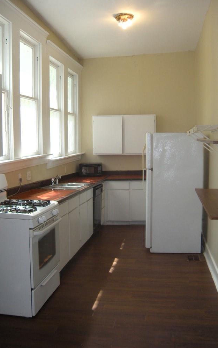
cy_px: 175
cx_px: 126
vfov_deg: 51.5
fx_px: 361
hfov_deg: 33.5
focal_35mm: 38
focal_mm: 5.9
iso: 112
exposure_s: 1/51
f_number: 3.8
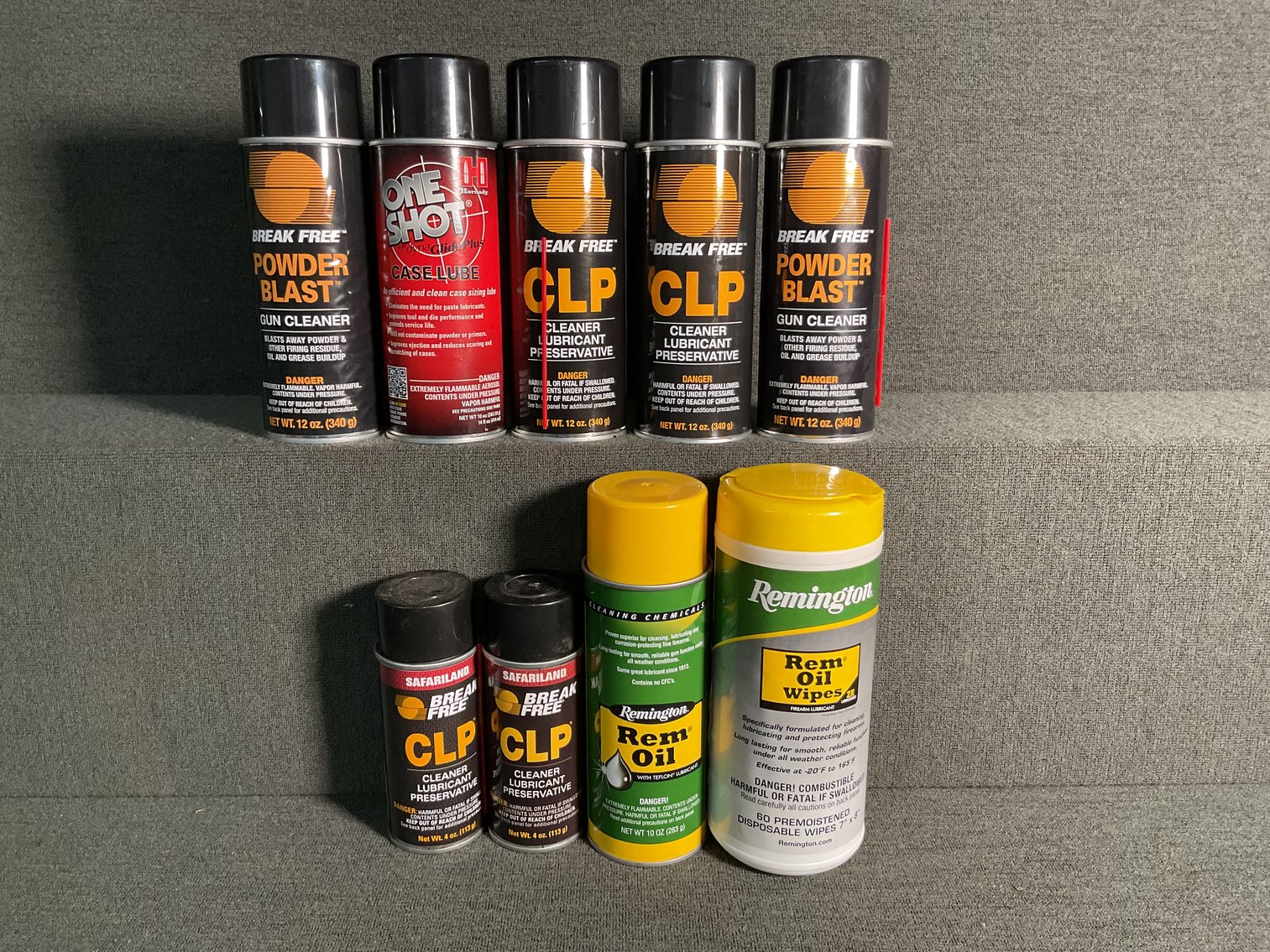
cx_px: 635
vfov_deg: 48.2
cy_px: 476
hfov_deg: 61.7
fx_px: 1064
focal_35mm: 29
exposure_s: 1/60
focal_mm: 3
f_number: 1.8
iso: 80
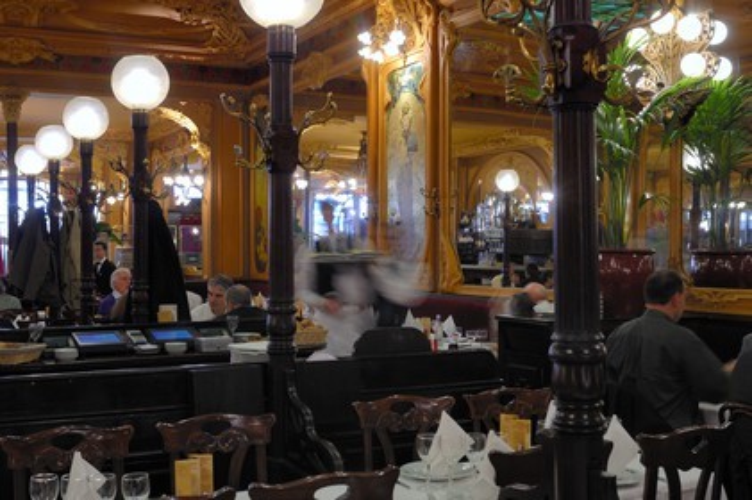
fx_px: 877
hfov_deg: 46.4
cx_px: 376
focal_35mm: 42
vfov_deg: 31.8
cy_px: 250
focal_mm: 28
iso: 100
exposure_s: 1/1.43
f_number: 7.1
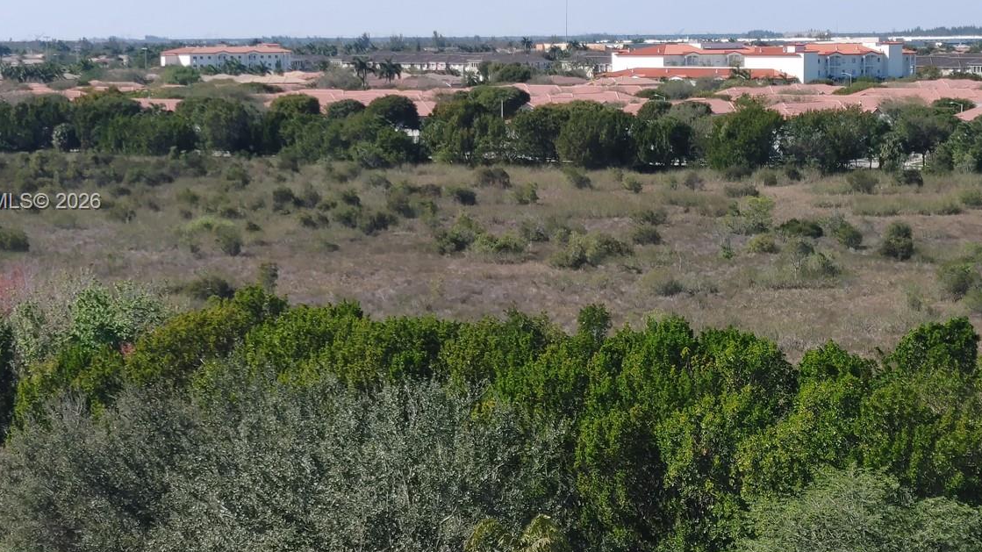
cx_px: 530
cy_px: 203
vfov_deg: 14.9
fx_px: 2109
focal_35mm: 81
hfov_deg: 26.2
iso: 50
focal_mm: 5.58
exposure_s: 1/1010
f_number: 1.8
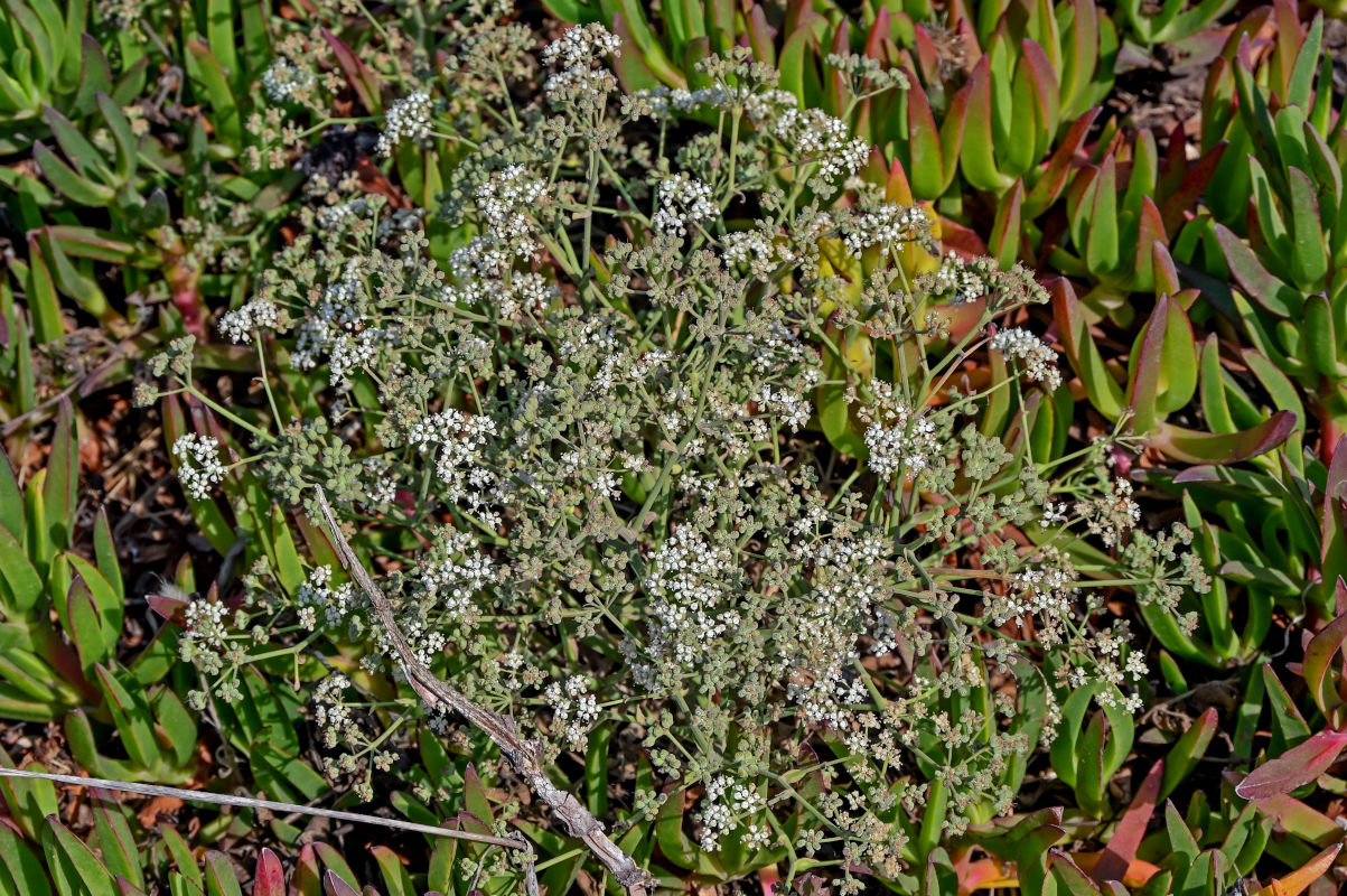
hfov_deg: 24.2
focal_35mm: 84
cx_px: 674
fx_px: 3140
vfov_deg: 16.2
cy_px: 448
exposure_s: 1/400
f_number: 7.1
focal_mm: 56
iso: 100
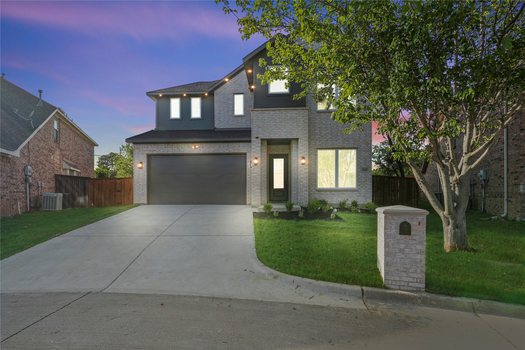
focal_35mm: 16
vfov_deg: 72.1
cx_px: 262
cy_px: 175
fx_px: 241
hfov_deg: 95.0
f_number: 7.1
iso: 125
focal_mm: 11
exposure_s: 1/40
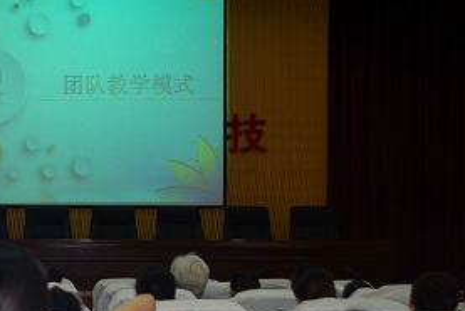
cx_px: 8
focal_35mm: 96
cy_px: 164
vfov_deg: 14.3
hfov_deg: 20.6
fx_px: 1241
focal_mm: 28.13
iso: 100
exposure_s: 1/8
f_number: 4
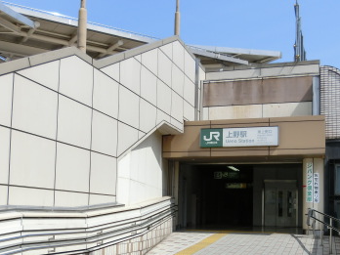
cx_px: 171
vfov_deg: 31.0
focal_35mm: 46
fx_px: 452
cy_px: 188
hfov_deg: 41.2
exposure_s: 1/250
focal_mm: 4.5
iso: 80
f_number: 7
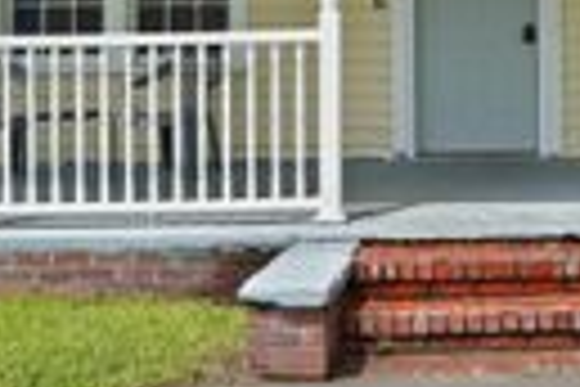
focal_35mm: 64
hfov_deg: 30.4
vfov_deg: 20.4
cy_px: -20
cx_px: 495
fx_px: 1030
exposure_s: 1/125
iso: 320
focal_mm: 16.5
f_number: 9
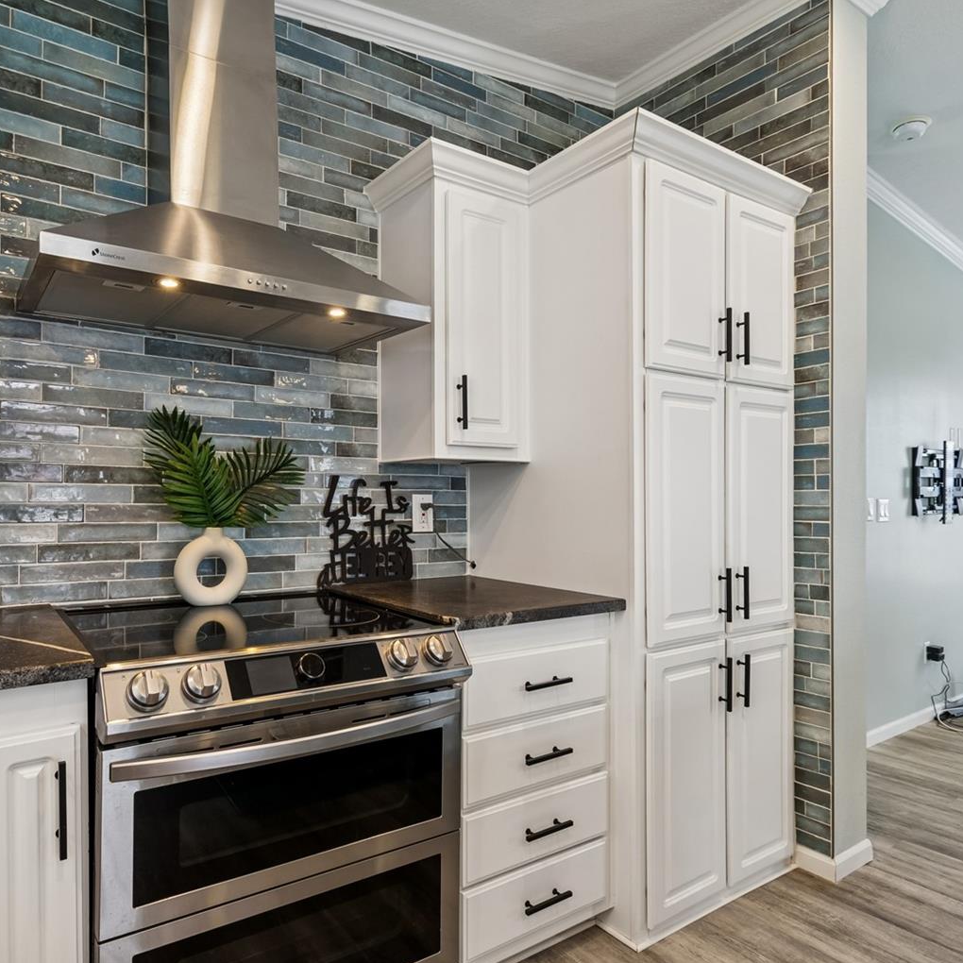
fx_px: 629
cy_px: 487
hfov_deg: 73.4
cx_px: 356
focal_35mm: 20
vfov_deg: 74.8
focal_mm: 10
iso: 100
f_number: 7.1
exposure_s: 1/30
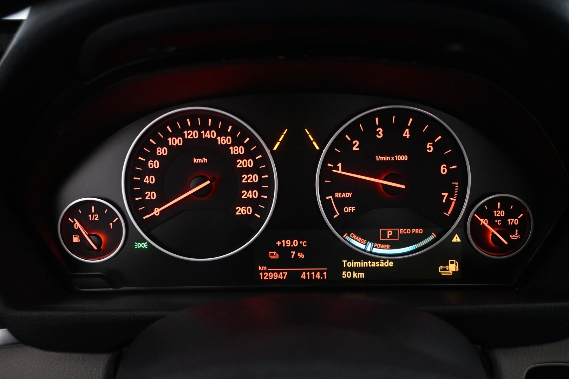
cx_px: 284
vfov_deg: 44.6
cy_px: 190
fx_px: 462
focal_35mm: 29
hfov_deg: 63.2
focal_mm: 19.5
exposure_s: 1/60
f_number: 3.8
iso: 4500
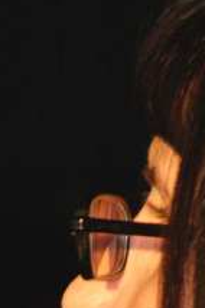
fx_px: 5433
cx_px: 92
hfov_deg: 2.2
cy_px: 535
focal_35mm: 634
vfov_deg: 3.2
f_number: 5.6
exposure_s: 1/60
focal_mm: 120
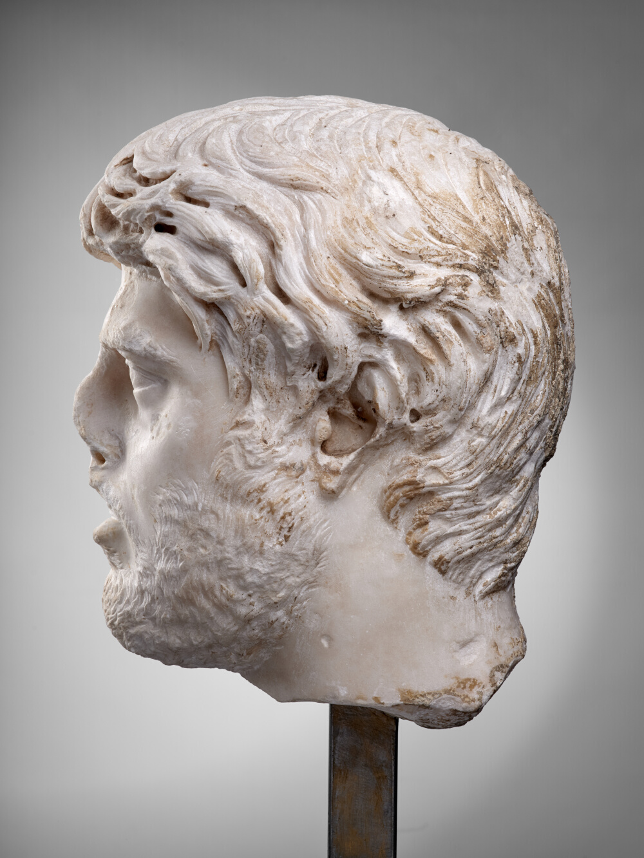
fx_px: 1562
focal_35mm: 63
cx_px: 322
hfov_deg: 23.3
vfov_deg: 30.7
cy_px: 429
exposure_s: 1/125
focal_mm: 80
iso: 200
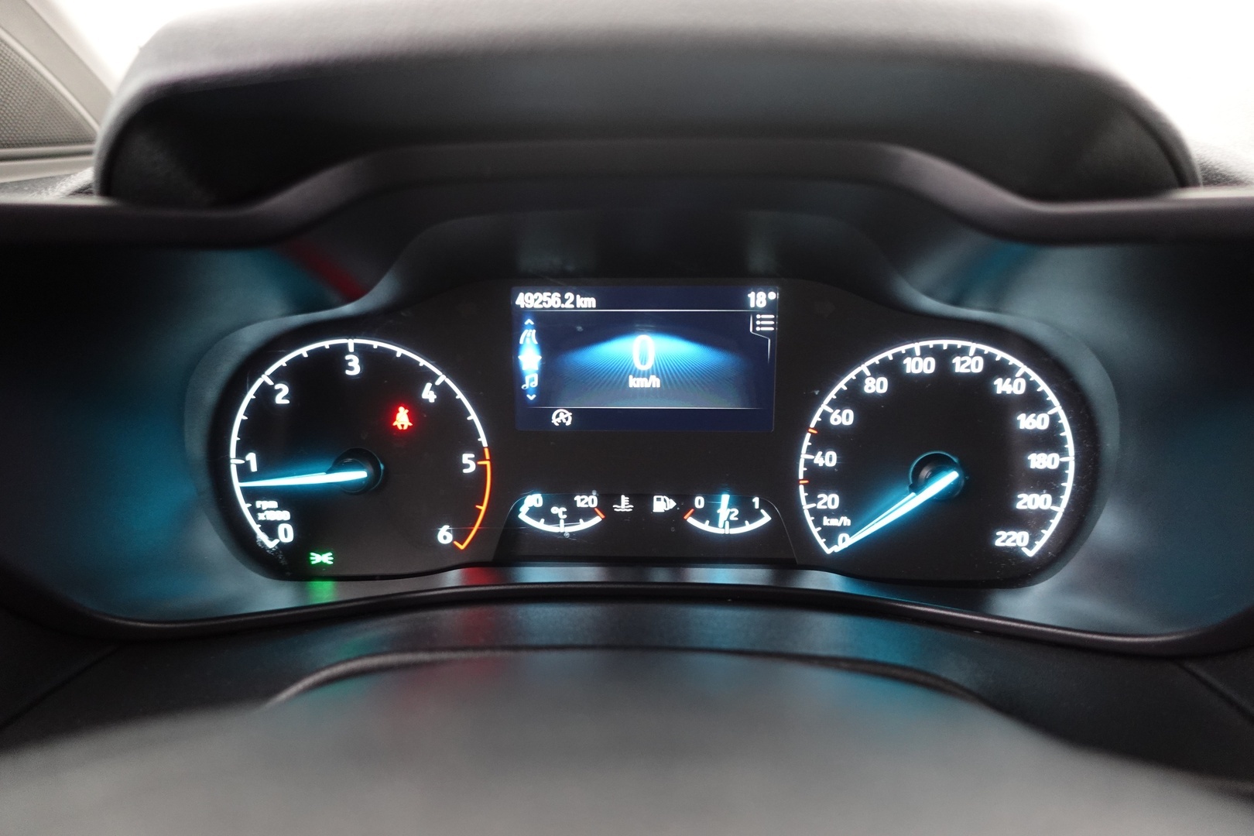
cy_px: 418
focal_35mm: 24
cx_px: 627
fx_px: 836
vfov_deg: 53.1
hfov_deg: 73.7
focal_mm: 9.4
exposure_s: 1/10
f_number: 1.8
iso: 800
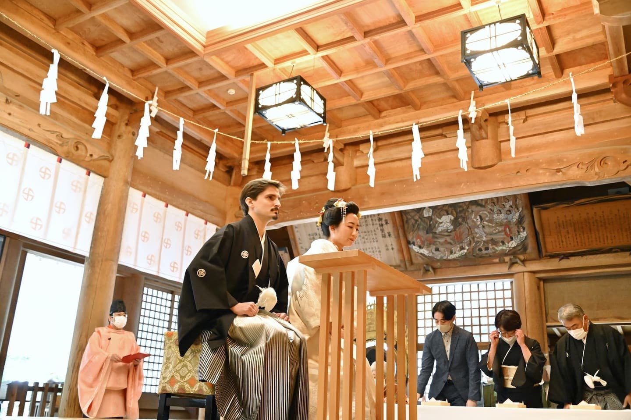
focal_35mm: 32
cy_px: 210
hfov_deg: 58.8
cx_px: 316
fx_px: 560
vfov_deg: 41.1
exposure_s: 1/80
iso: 12800
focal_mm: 32
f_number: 4
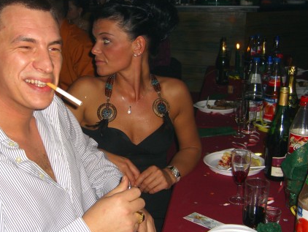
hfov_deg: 35.2
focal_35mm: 54
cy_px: 130
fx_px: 481
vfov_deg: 27.0
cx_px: 105
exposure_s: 1/60
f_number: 2.8
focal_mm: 7.9
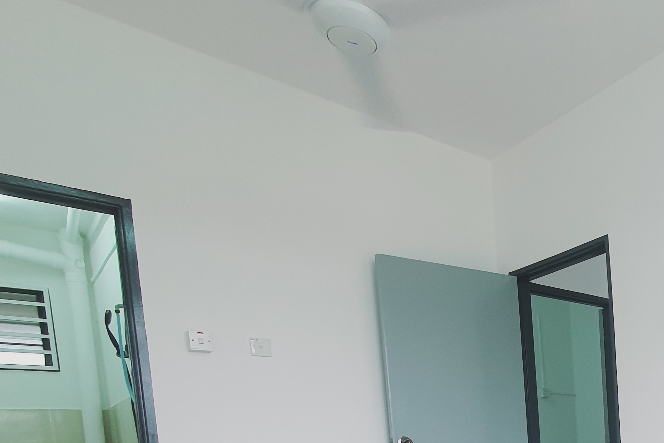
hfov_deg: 49.3
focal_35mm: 31
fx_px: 572
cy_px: 494
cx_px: 663
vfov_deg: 35.7
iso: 50
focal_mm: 1.8
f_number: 2.2
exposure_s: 1/50
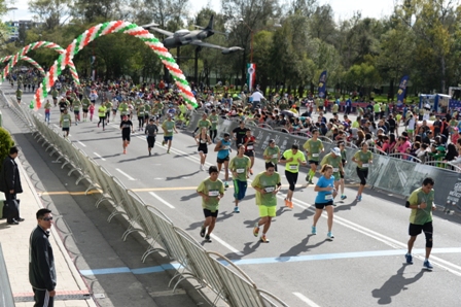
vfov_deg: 20.9
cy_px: 154
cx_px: 230
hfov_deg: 31.0
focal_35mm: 65
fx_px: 832
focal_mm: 65
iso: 280
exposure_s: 1/640
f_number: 5.6
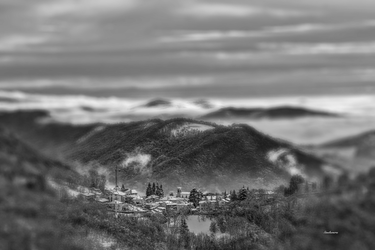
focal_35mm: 135
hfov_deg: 15.2
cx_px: 188
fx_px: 1406
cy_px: 125
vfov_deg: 10.2
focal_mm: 90
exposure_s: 1/500
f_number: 8
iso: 100
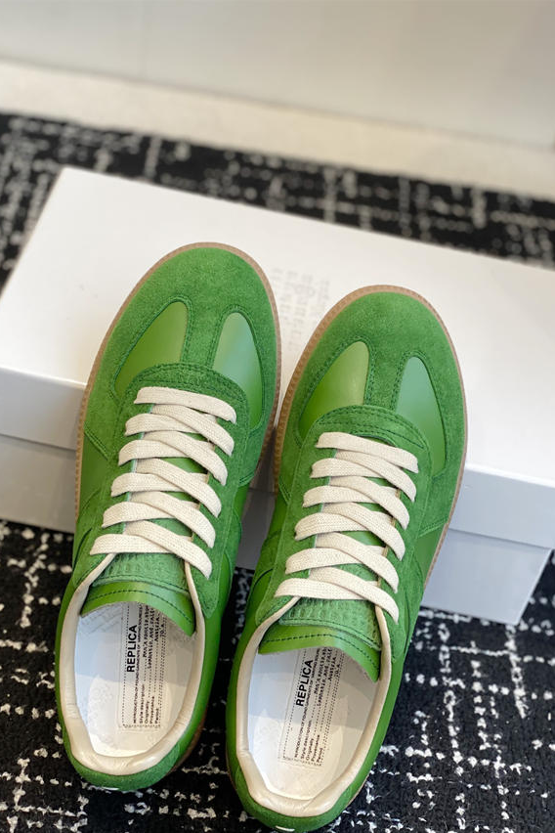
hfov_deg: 24.6
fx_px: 1272
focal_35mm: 55
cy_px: 422
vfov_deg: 36.2
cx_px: 275
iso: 64
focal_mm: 6
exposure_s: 1/122
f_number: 2
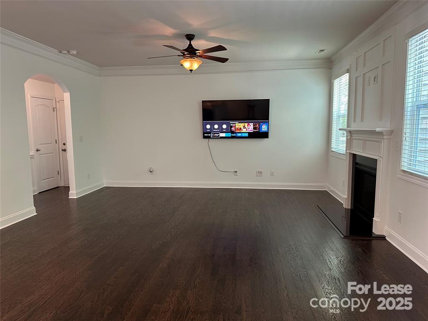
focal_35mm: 24
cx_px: 214
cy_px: 160
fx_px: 297
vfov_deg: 56.8
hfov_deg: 71.6
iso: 320
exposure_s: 1/60
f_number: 1.78
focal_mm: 6.86
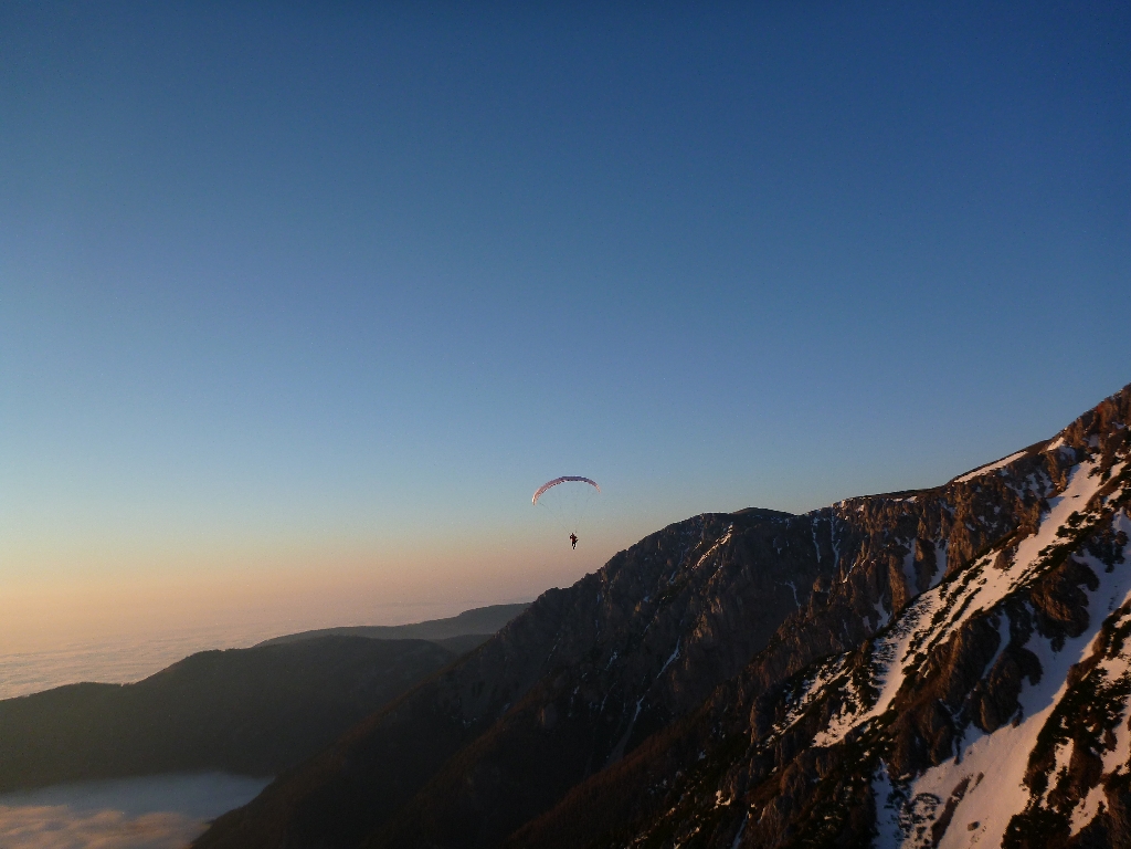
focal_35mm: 28
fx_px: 915
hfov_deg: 63.4
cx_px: 566
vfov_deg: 49.7
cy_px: 424
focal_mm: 4.9
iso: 100
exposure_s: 1/800
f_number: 3.3
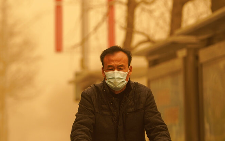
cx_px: 89
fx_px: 1852
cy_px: 70
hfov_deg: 6.9
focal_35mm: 302
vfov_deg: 4.4
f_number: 4
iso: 640
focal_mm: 191
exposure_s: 1/500
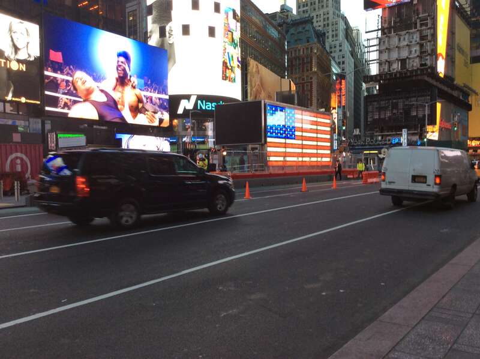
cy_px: 180
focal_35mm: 32
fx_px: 443
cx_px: 240
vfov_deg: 44.1
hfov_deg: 56.9
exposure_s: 1/60
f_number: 2.4
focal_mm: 3.3
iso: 32
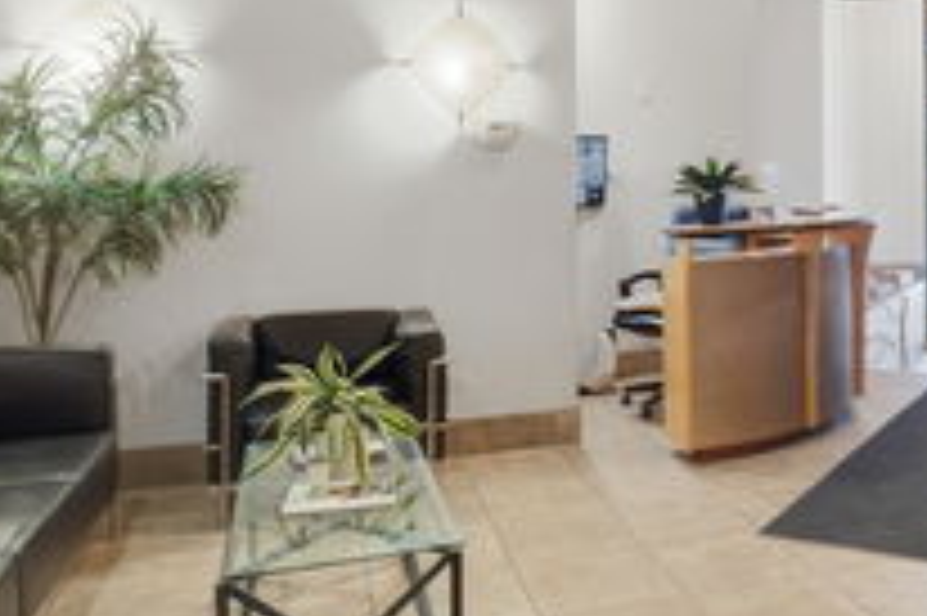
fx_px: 901
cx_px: 706
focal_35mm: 35
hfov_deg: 51.9
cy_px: 162
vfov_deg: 37.0
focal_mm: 10
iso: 1250
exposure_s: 1/100
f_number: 5.6
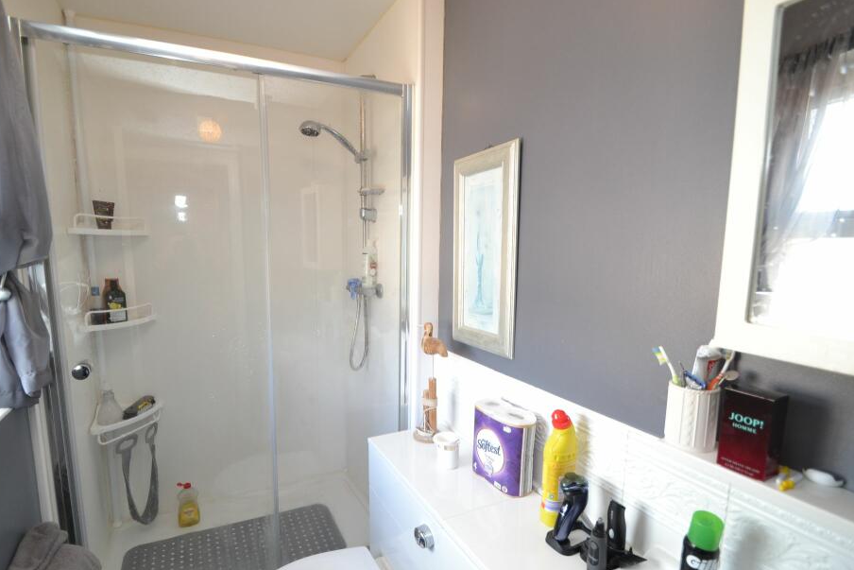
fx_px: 403
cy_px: 305
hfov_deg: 93.1
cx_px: 394
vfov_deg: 70.4
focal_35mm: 17
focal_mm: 10
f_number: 3.5
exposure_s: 1/60
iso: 400
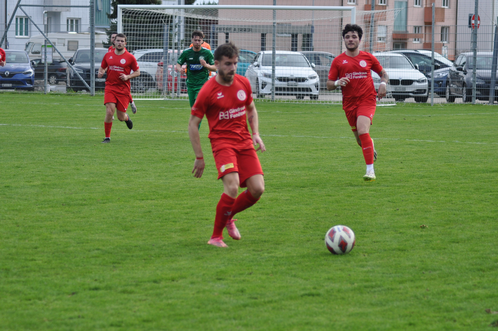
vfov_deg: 8.7
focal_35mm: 158
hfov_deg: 13.1
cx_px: 249
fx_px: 2176
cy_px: 166
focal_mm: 105
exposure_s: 1/1000
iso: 400
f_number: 4.5
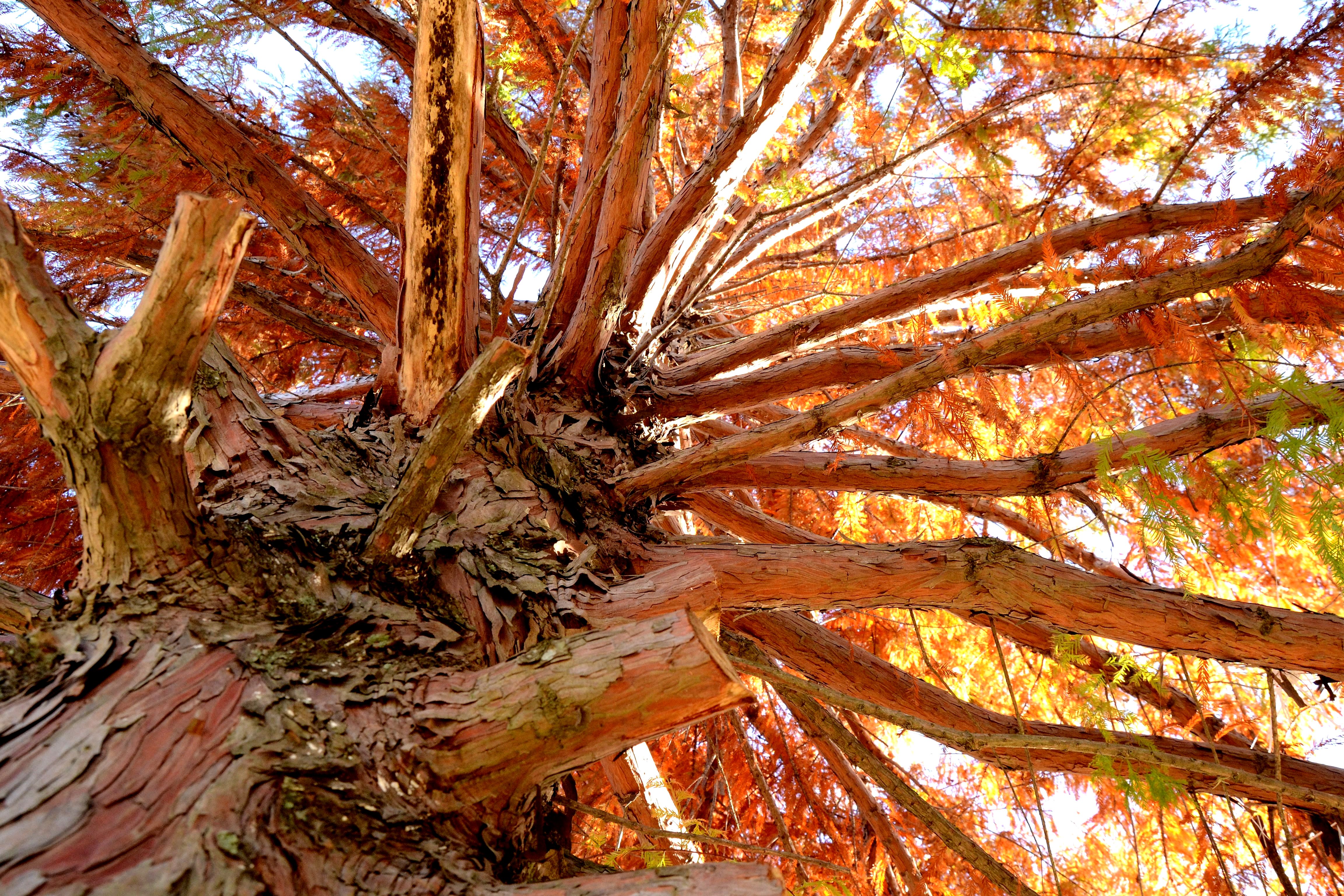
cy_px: 448
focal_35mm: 27
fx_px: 1008
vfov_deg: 47.9
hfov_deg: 67.4
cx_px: 672
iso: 800
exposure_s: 1/60
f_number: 10
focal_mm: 18
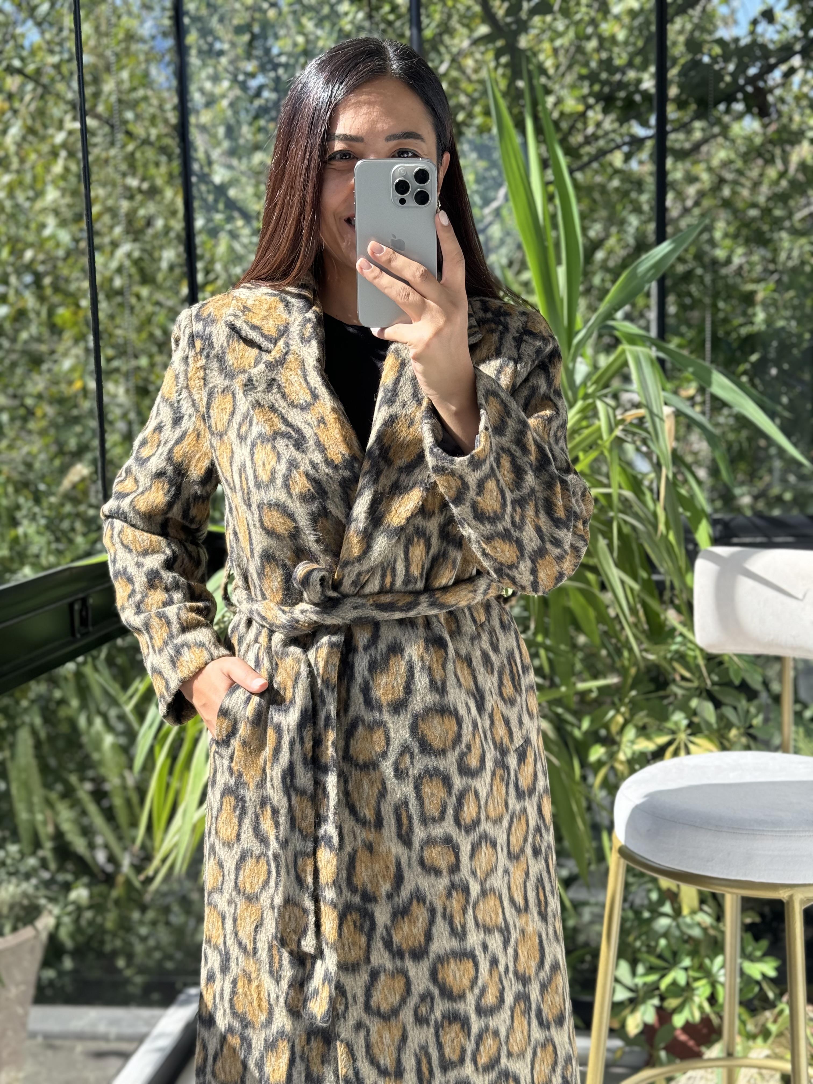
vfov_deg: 39.7
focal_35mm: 48
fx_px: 1503
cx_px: 406
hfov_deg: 30.3
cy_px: 542
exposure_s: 1/345
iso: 64
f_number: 1.78
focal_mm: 6.76
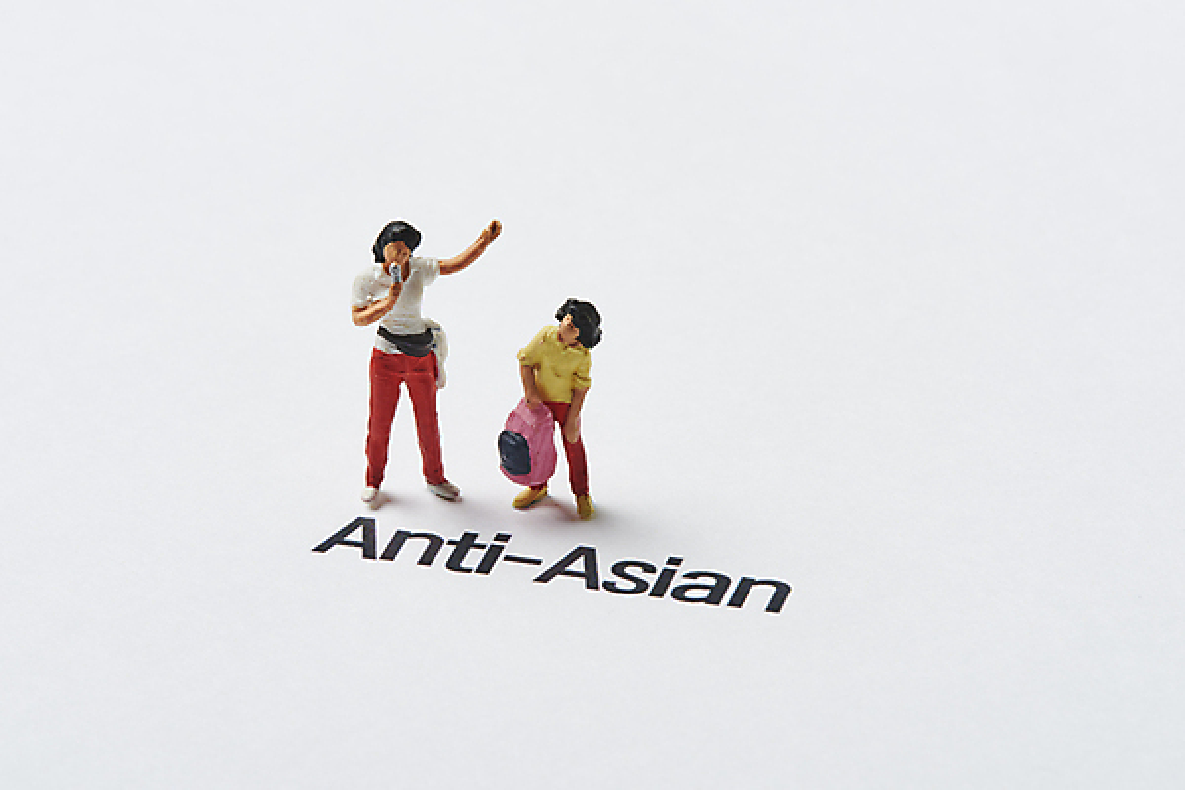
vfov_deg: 13.0
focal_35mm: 105
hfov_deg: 19.5
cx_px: 592
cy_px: 395
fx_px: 3456
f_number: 32
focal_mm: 105
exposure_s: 1/125
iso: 100
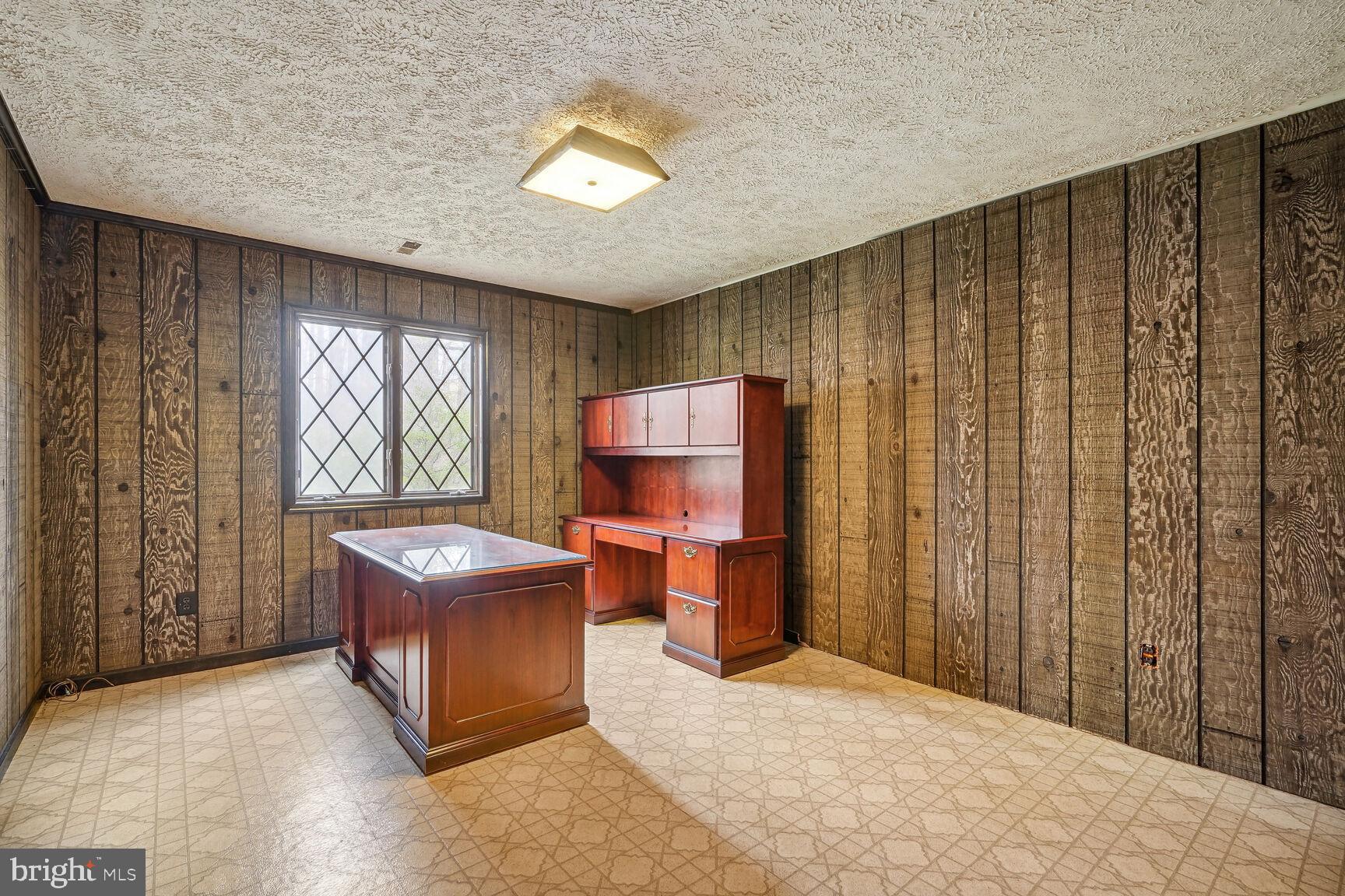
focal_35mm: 16
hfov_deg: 96.7
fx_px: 598
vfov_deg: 73.7
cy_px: 448
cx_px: 672
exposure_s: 1/3.33
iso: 500
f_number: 9
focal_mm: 16
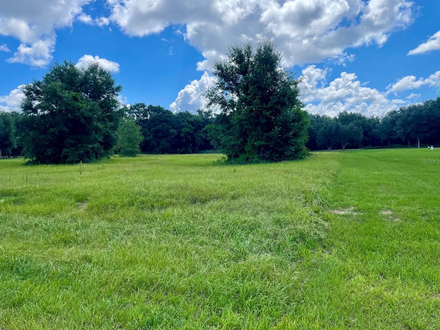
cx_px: 220
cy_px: 161
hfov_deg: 65.3
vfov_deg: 51.4
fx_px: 343
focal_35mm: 27
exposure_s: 1/3509
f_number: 1.6
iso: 32
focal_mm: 4.2
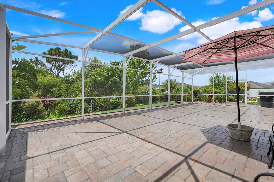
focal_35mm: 16
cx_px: 137
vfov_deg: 73.7
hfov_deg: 96.7
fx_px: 122
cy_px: 91
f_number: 9
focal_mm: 16
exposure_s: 1/50
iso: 250
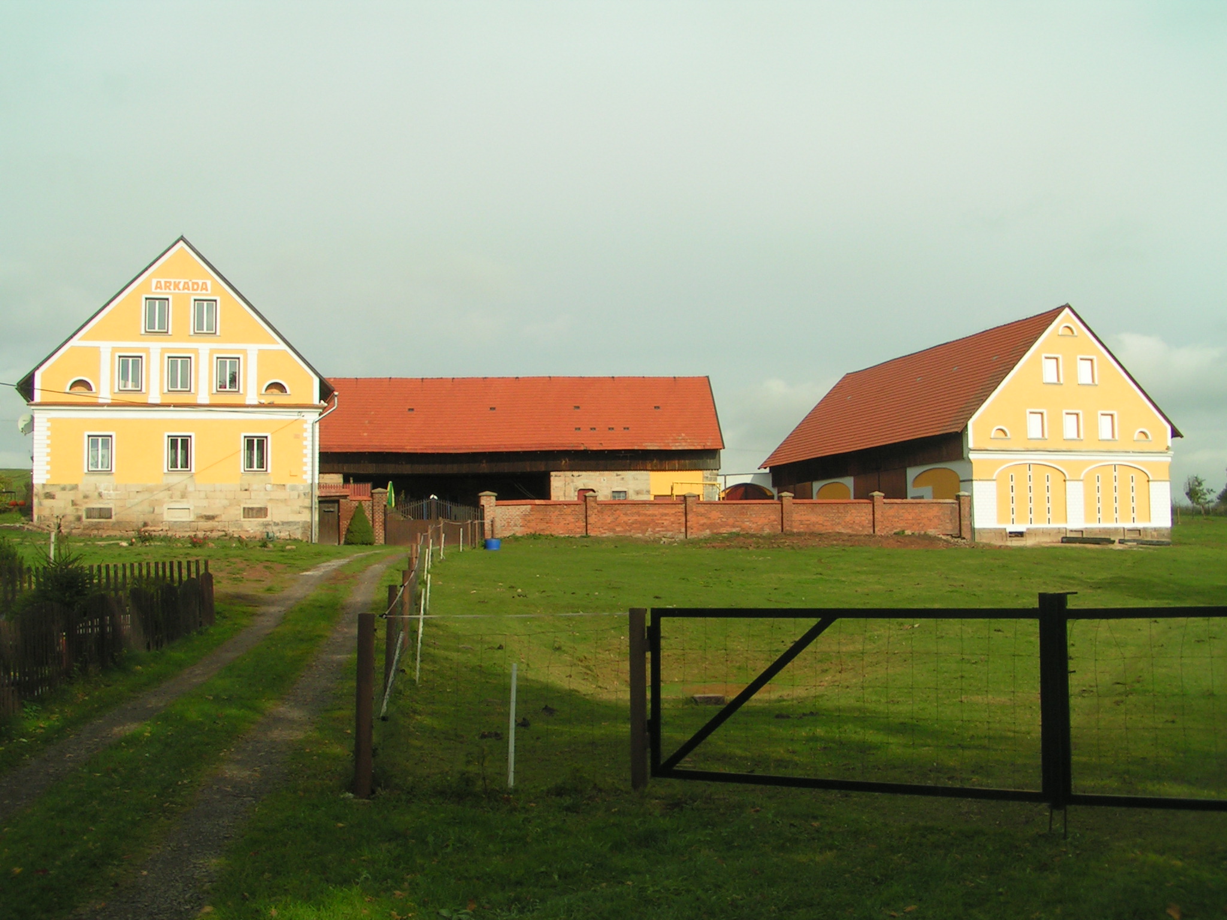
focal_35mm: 38
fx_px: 1347
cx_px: 614
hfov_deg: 49.0
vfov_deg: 37.7
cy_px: 460
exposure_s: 1/500
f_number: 5.6
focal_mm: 5.8
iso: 50
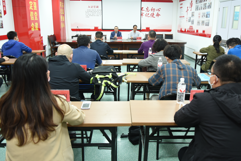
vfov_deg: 43.5
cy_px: 71
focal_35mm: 30
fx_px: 201
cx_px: 131
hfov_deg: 61.8
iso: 1000
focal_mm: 24
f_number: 3.5
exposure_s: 1/50
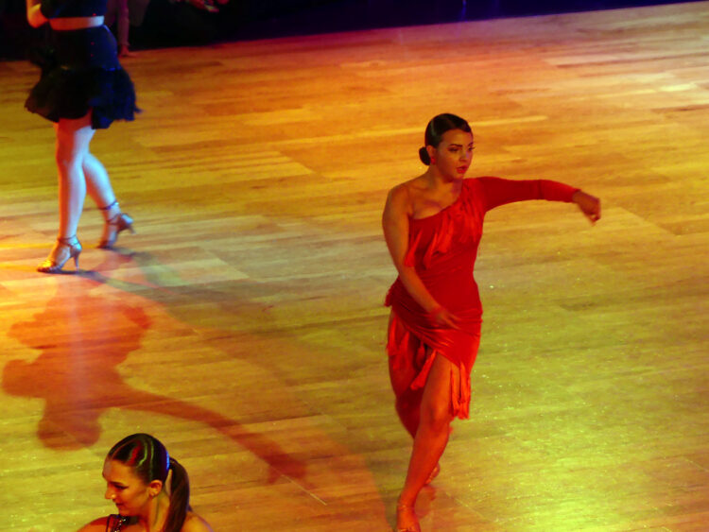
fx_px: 4835
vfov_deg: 6.3
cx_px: 354
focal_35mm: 236
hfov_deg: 8.4
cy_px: 266
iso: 400
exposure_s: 1/100
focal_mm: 42.5
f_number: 2.8
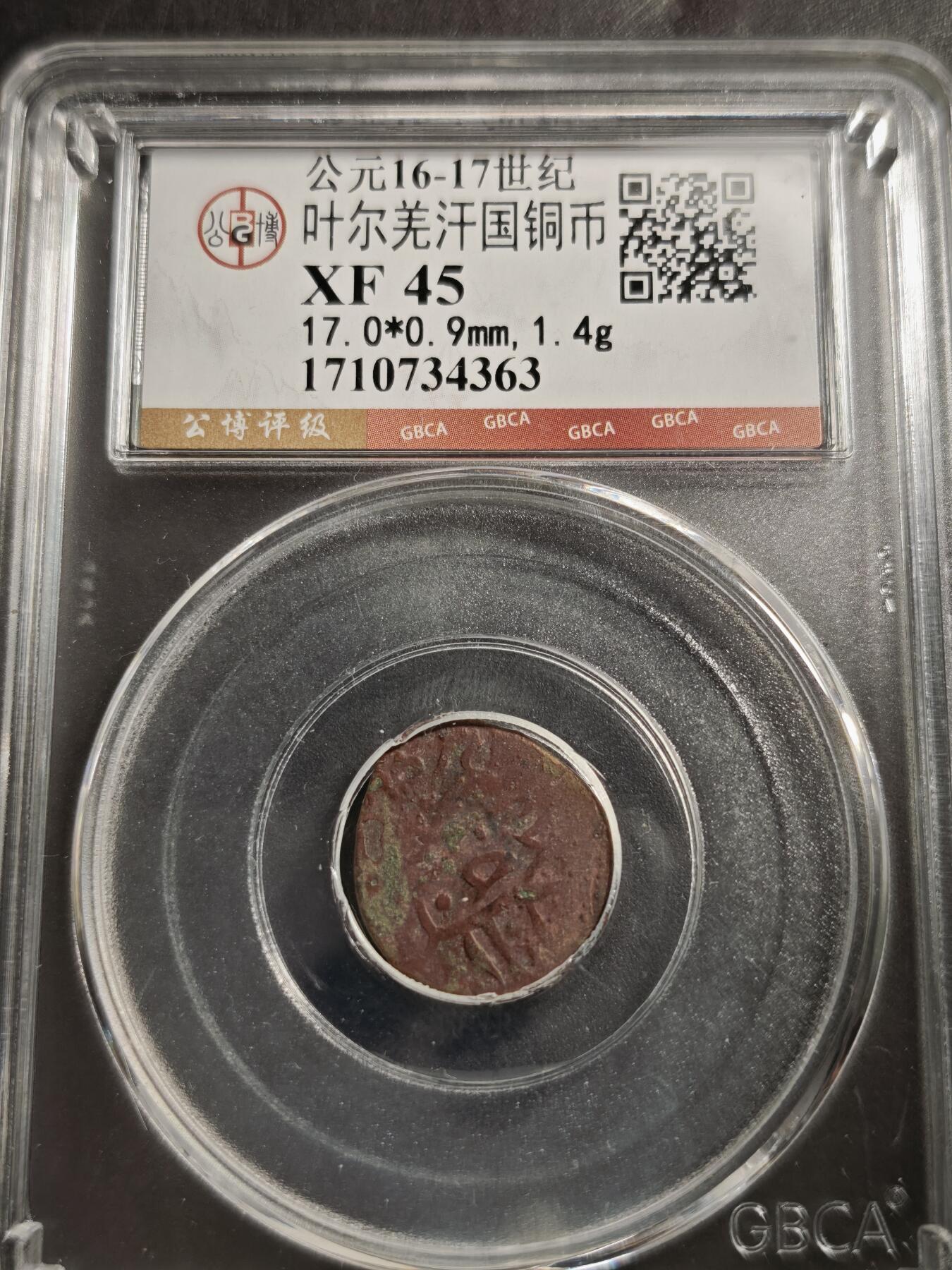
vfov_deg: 39.7
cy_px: 635
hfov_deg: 30.3
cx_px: 476
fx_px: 1760
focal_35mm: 48
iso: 64
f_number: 1.63
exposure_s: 1/100
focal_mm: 5.85
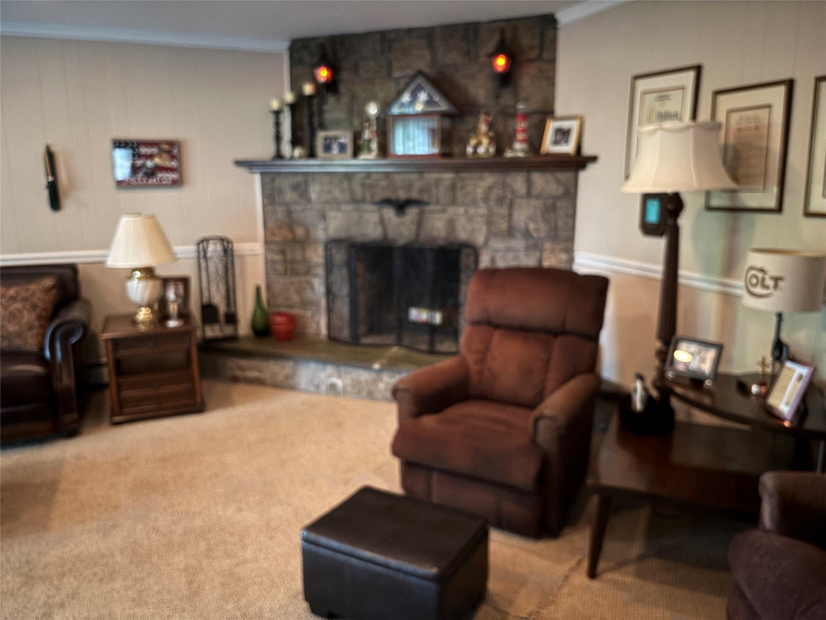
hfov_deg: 67.3
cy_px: 310
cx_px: 413
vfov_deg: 53.1
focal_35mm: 26
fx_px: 620
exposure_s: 1/15
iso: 800
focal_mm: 5.96
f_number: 1.6
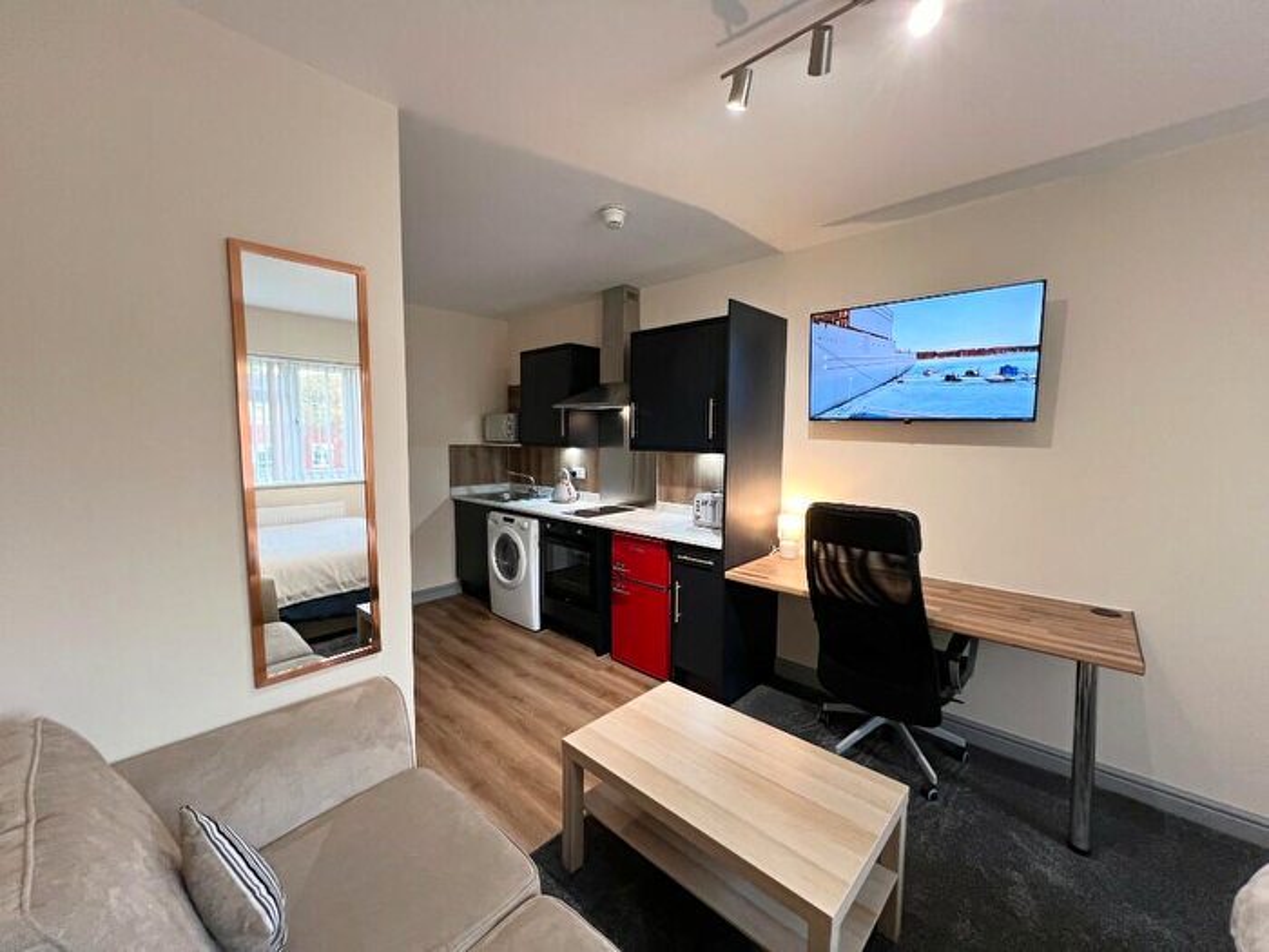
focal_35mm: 13
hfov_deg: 106.2
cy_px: 476
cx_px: 634
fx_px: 477
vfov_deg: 89.9
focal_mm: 1.57
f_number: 1.8
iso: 250
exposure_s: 1/50
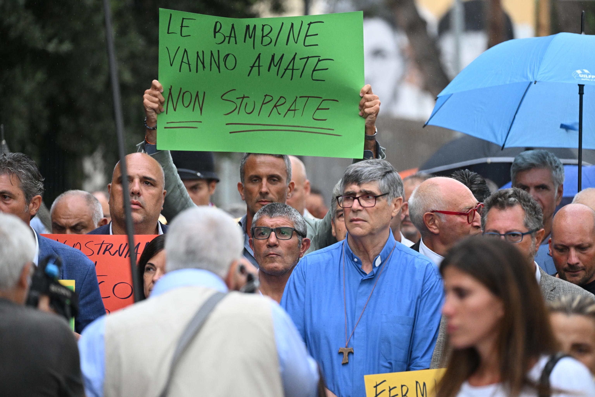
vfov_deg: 5.3
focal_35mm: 260
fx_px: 4297
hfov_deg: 7.9
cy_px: 198
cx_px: 298
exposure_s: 1/1000
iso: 4000
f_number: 5
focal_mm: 260
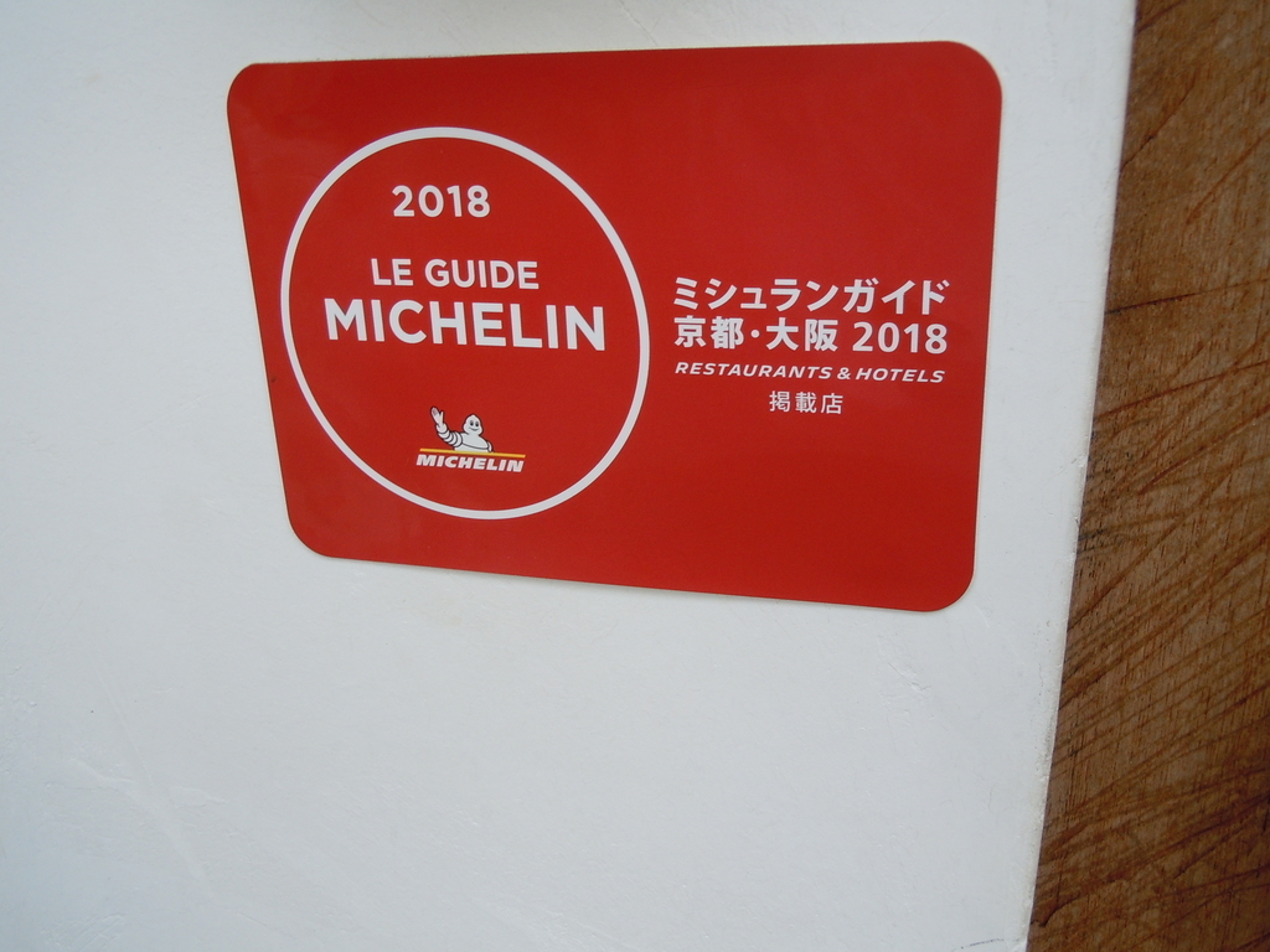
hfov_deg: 55.4
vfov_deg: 42.9
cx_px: 635
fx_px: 1211
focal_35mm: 33
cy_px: 476
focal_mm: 5.9
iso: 160
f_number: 4
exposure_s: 1/125
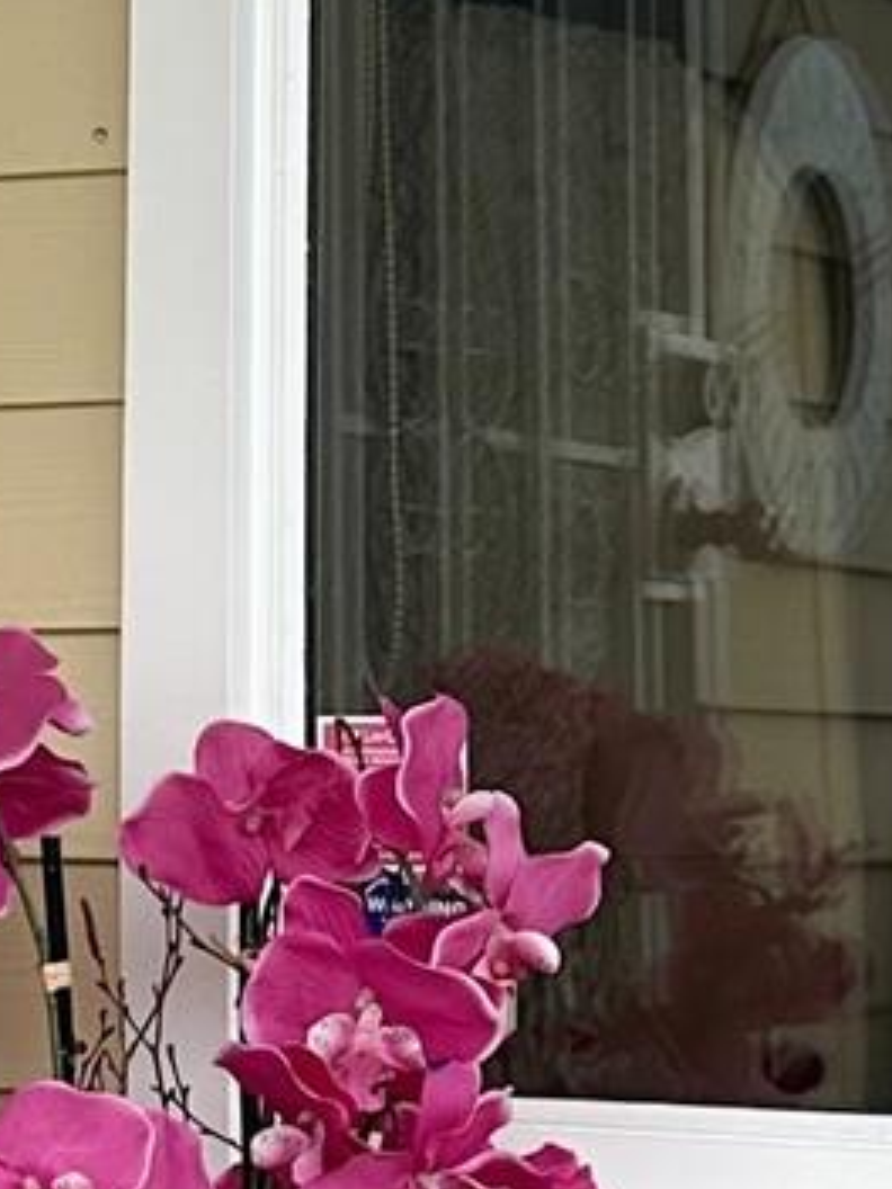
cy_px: 608
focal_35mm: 157
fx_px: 5394
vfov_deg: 12.6
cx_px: -916
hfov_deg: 8.9
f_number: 1.78
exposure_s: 1/1541
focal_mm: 6.86
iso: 80
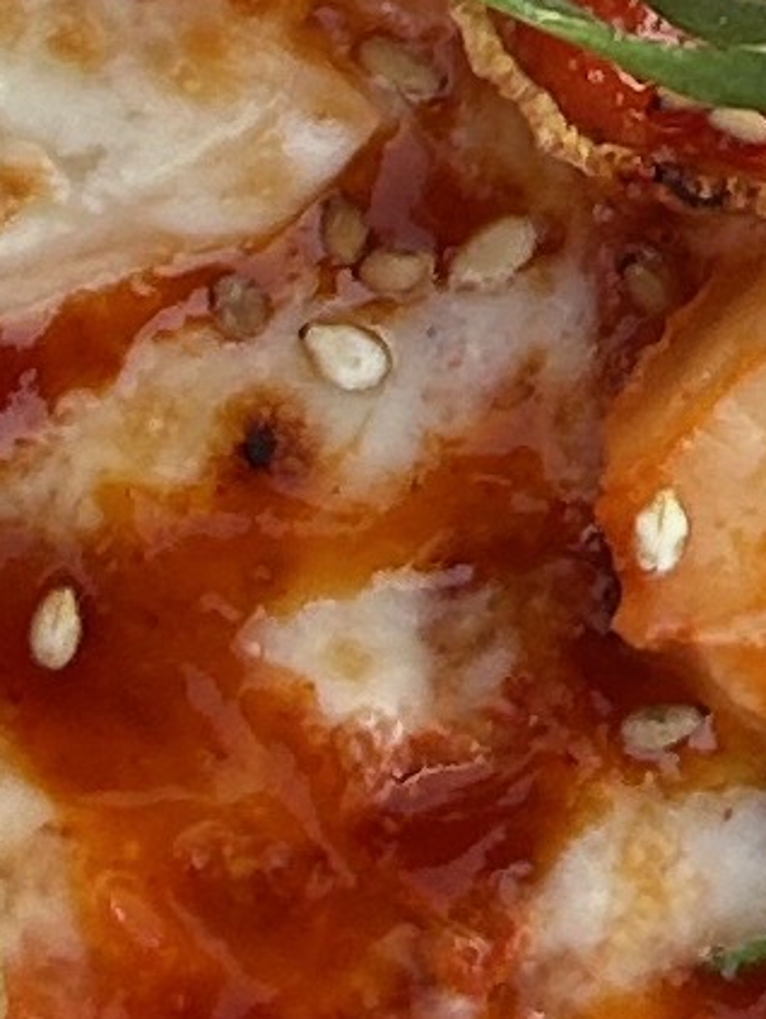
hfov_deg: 6.9
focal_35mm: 203
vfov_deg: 8.8
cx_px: 1895
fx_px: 5980
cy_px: -1480
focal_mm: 5.7
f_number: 1.5
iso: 64
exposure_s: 1/121
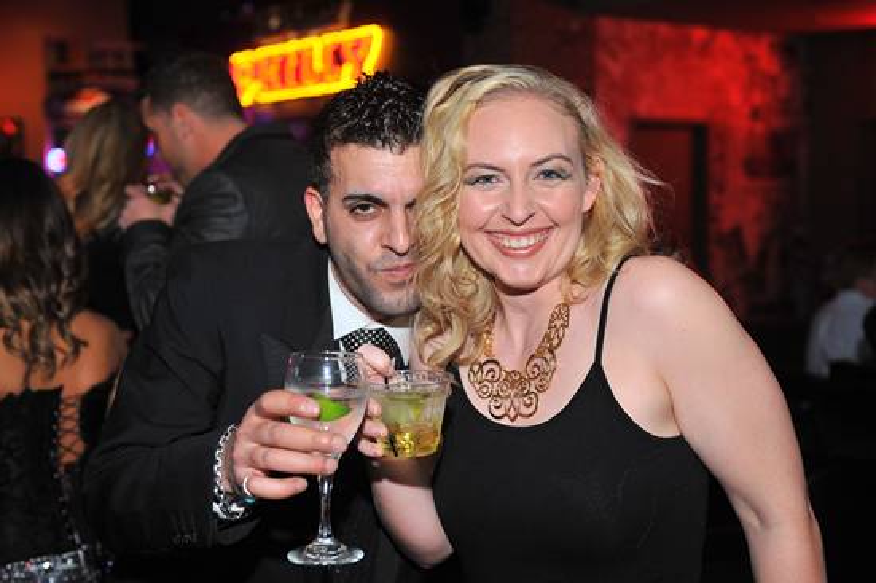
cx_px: 438
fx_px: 1167
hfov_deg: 41.1
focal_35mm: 48
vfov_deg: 28.0
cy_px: 292
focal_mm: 48
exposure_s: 1/100
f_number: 4
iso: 800
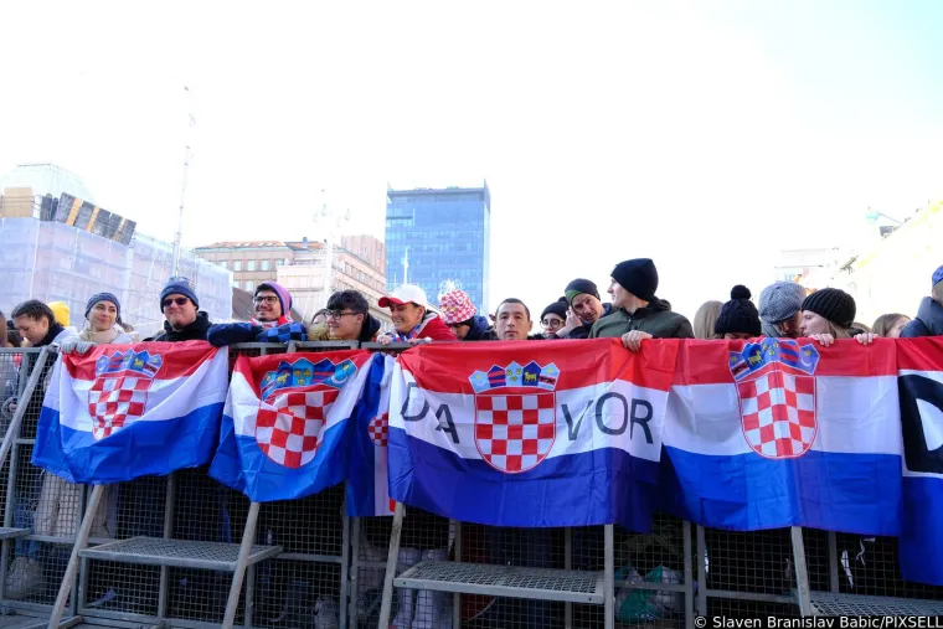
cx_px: 472
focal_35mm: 24
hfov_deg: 73.7
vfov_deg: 53.2
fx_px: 629
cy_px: 314
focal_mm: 16
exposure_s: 1/640
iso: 800
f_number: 4
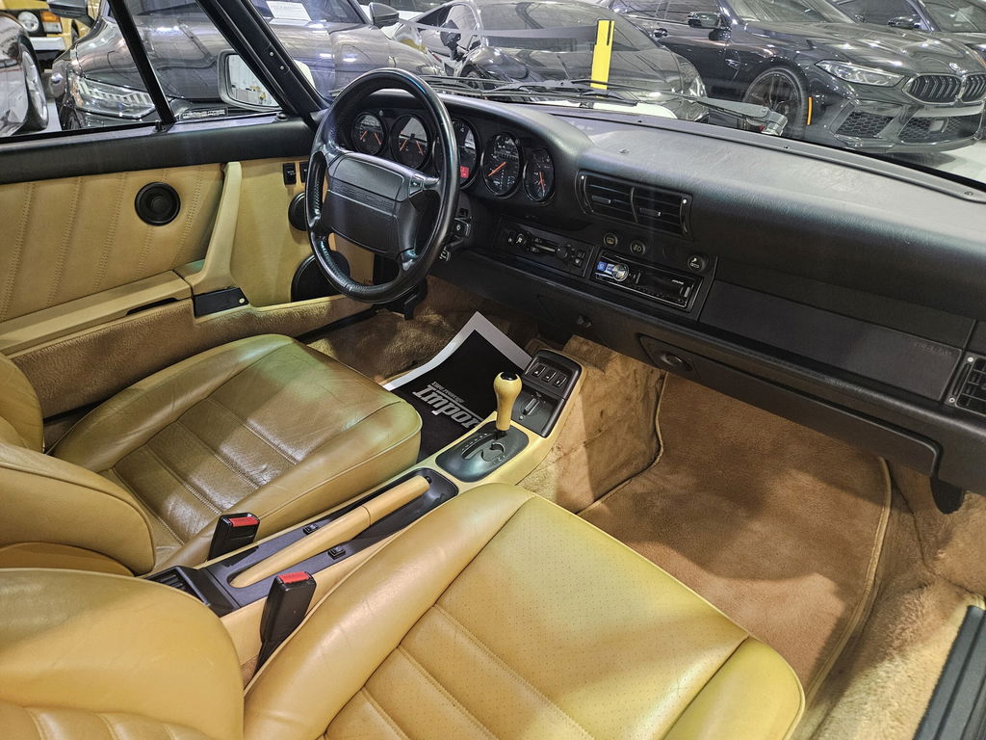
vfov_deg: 58.9
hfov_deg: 73.9
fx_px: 655
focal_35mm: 23
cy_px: 370
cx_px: 493
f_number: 1.8
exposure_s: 1/24
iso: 800
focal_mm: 5.4
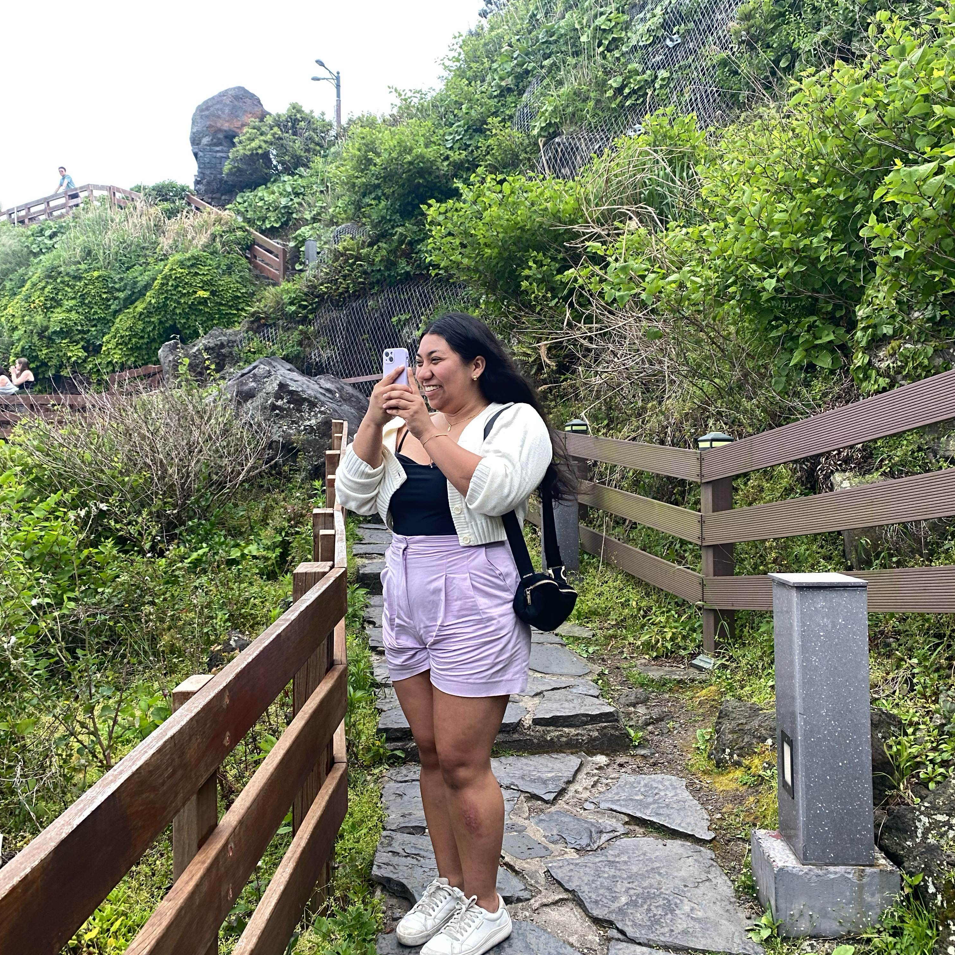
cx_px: 480
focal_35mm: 31
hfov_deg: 52.5
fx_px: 968
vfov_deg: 52.5
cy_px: 462
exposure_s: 1/306
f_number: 1.8
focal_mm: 4.25
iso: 32
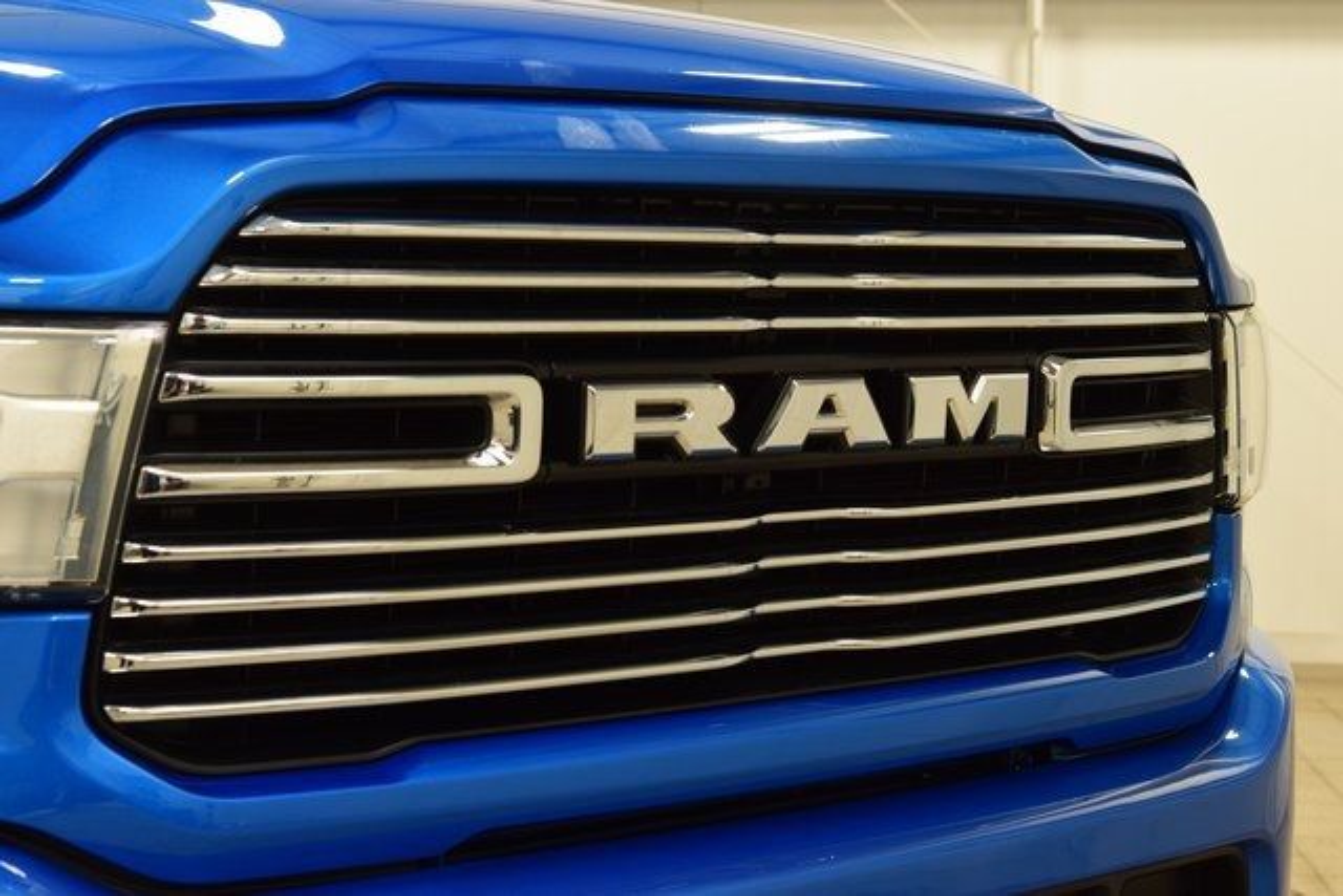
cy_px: 448
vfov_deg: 18.9
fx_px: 2686
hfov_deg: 28.1
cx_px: 672
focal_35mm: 72
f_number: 6.3
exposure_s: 1/15
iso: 450
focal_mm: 48
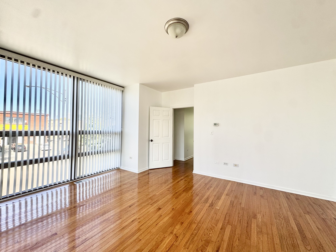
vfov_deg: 85.7
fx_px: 136
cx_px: 168
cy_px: 126
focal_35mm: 14
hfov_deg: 102.1
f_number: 2.2
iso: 40
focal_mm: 2.22
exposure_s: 1/206
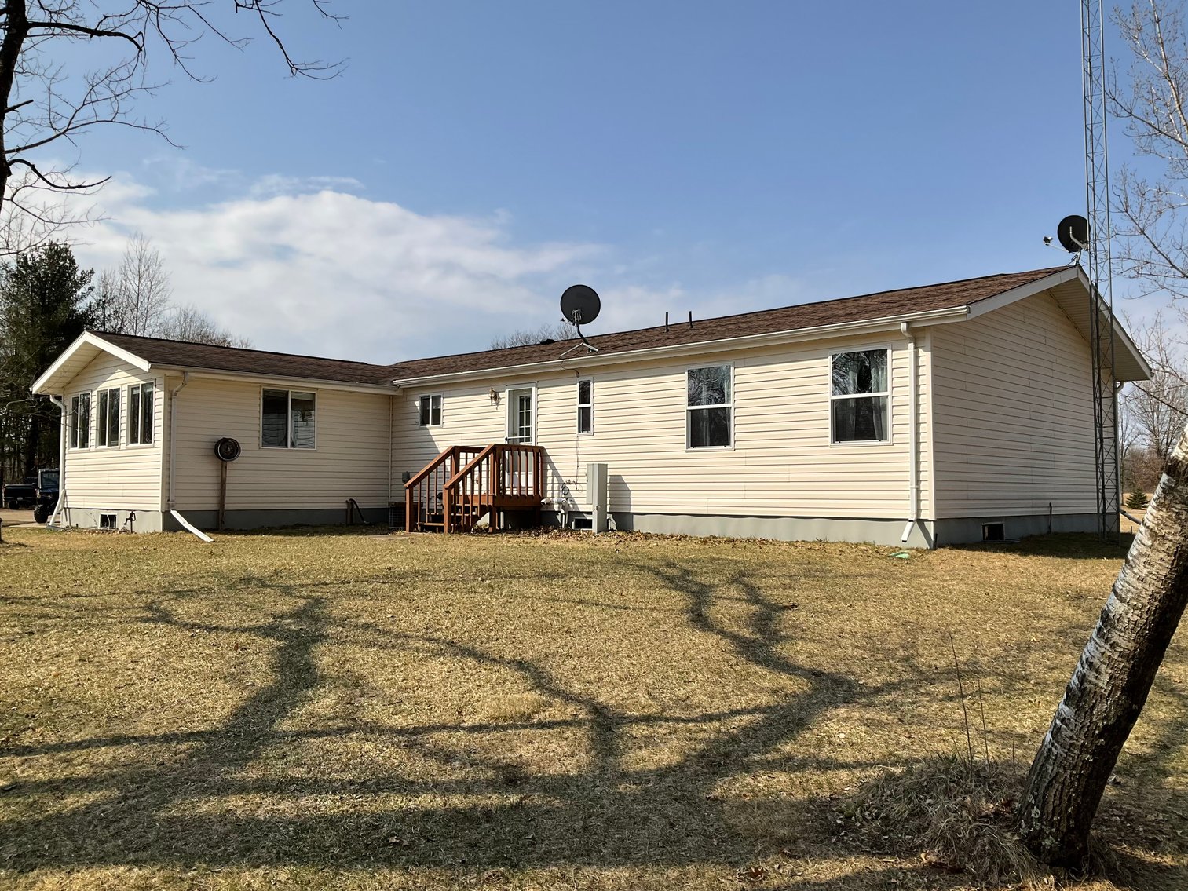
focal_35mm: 29
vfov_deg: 48.2
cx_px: 594
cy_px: 446
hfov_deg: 61.7
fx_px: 995
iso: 25
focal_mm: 3
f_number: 1.8
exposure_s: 1/3125
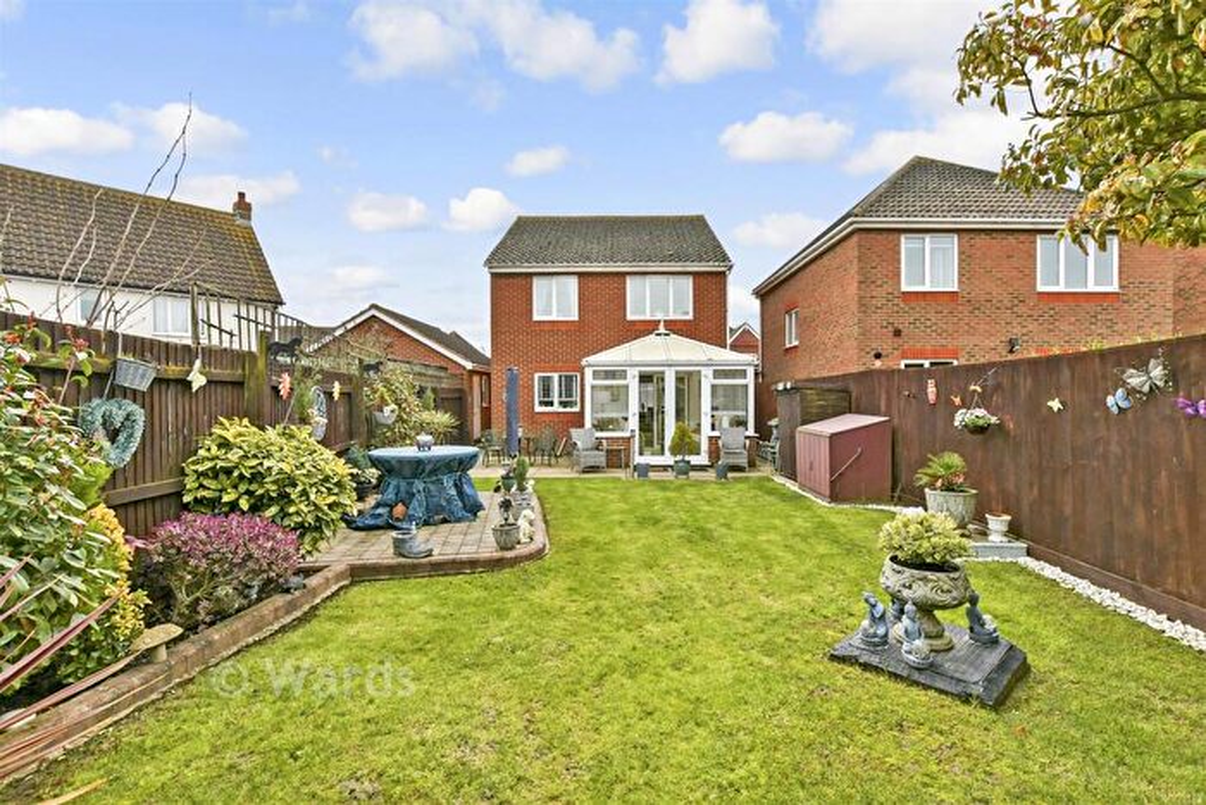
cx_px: 603
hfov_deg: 100.4
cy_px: 402
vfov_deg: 77.4
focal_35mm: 15
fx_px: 503
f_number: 8
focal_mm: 10
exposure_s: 1/1600
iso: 1250
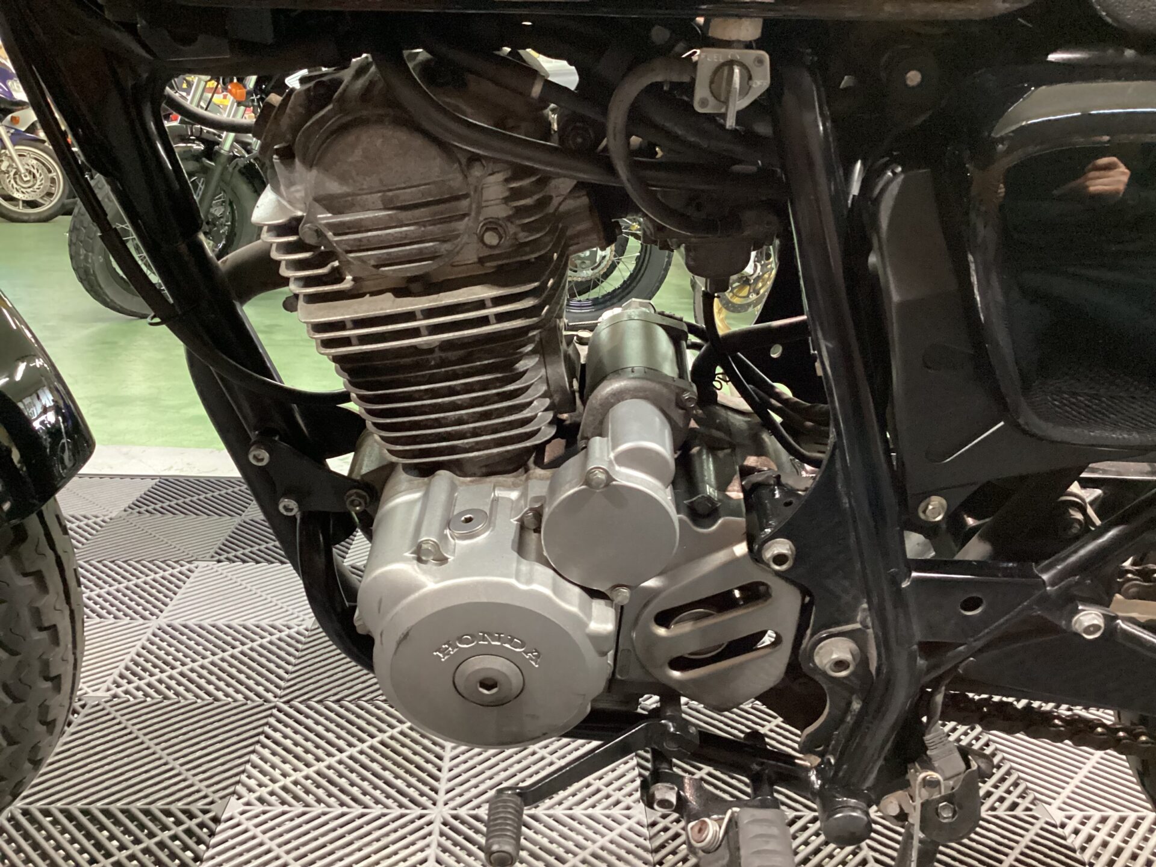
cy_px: 434
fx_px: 1035
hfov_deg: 58.4
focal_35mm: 31
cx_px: 578
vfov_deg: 45.4
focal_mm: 3.3
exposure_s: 1/30
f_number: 2.4
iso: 640
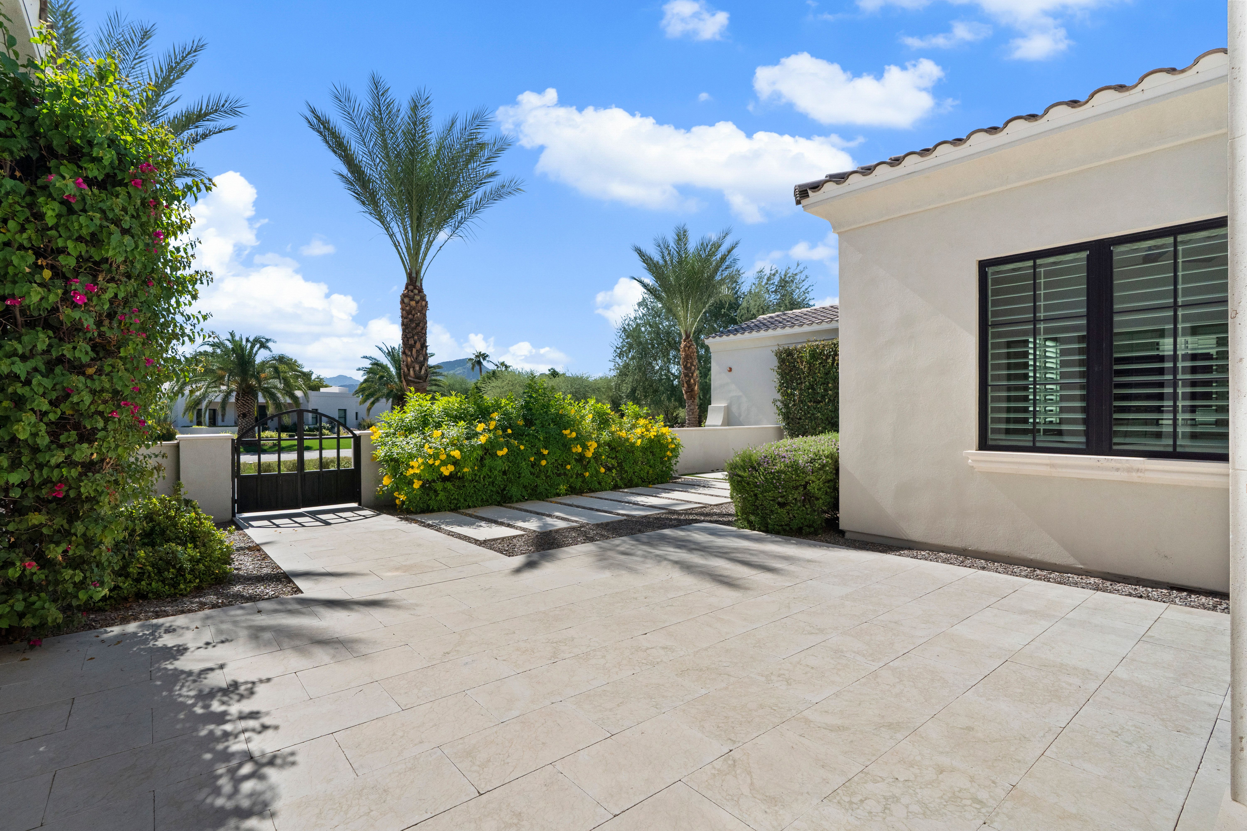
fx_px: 589
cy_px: 416
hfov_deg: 93.3
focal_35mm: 17
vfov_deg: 70.4
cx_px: 624
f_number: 8
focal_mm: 17
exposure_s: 1/8000
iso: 800
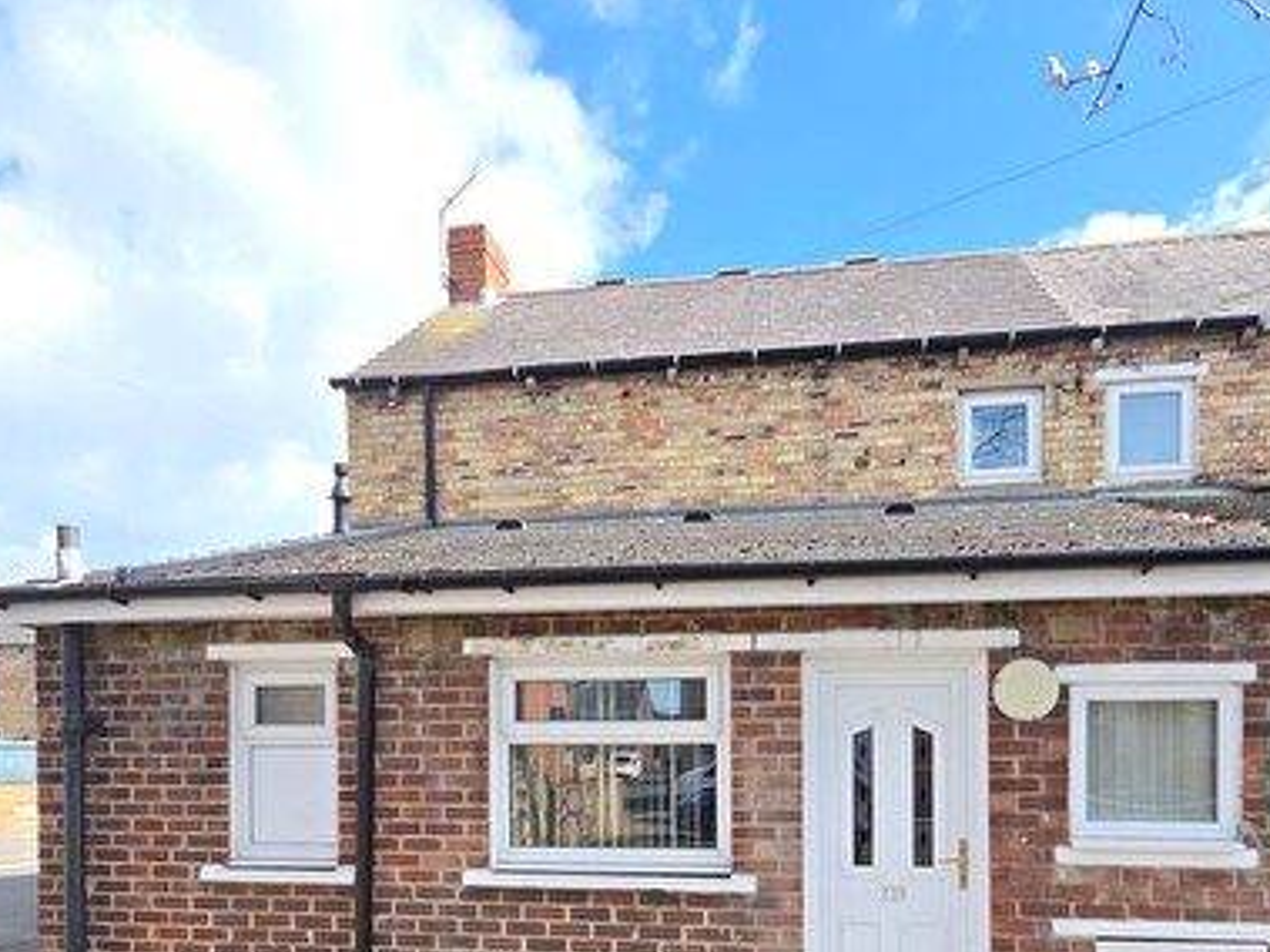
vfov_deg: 52.9
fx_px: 880
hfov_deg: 71.5
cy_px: 769
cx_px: 674
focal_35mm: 24
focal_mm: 2.2
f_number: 2.2
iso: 50
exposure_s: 1/880
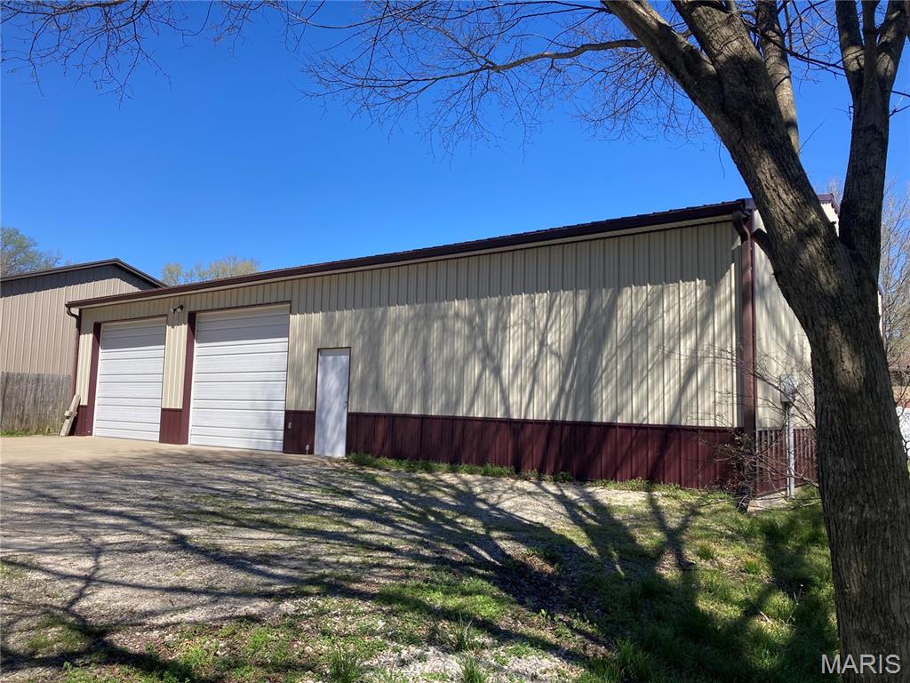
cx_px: 455
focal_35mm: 28
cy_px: 342
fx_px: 736
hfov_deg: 63.4
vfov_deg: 49.7
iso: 20
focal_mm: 3.99
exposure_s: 1/1473
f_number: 1.8
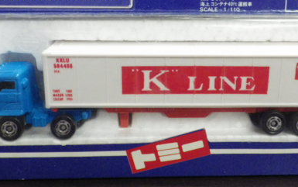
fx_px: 358
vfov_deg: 28.9
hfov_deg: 45.2
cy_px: 50
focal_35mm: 44
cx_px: 159
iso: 800
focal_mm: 4.4
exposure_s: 1/45
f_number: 3.1
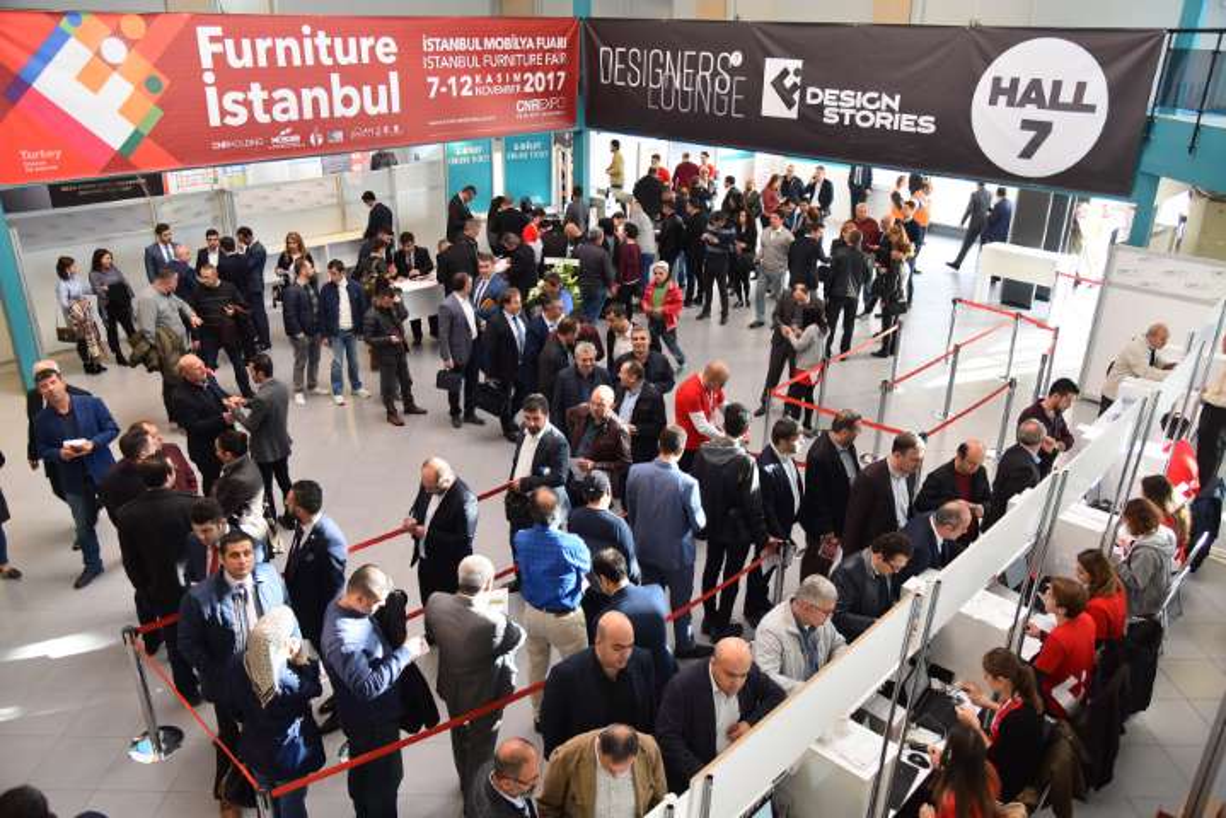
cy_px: 409
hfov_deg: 67.4
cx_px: 613
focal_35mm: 27
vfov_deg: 48.0
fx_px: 920
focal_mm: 27
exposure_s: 1/40
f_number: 4
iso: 800
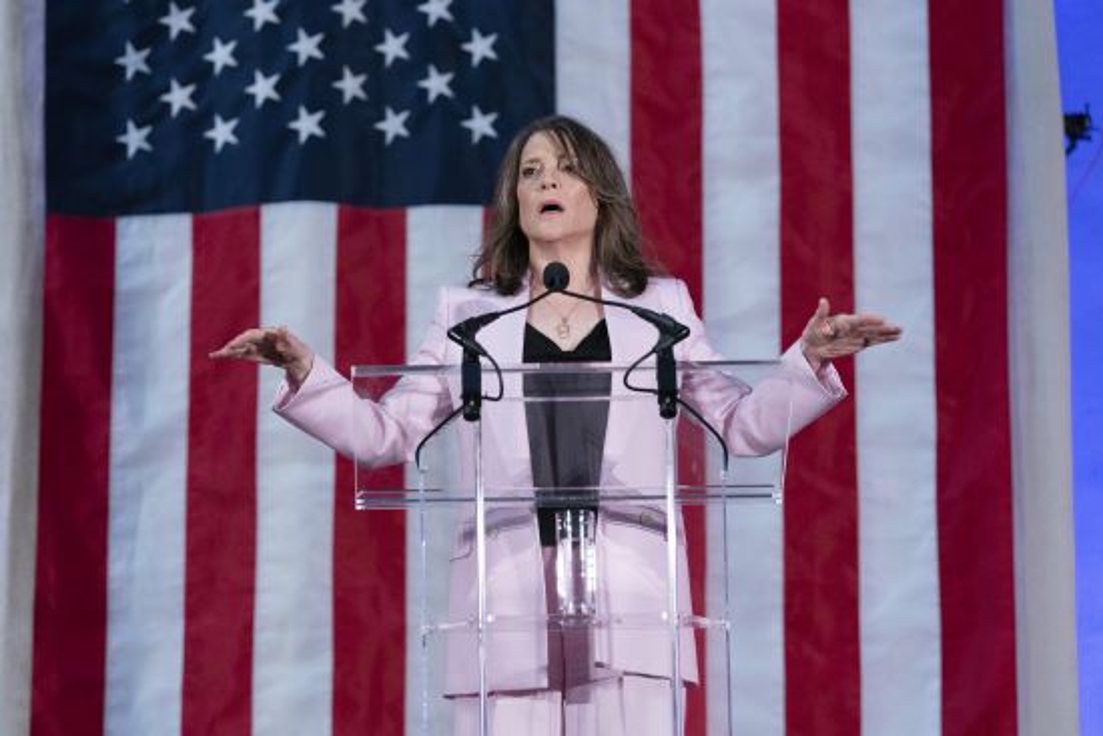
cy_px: 368
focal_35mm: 138
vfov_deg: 9.9
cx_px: 552
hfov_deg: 14.9
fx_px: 4229
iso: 3200
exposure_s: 1/400
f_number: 4
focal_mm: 138
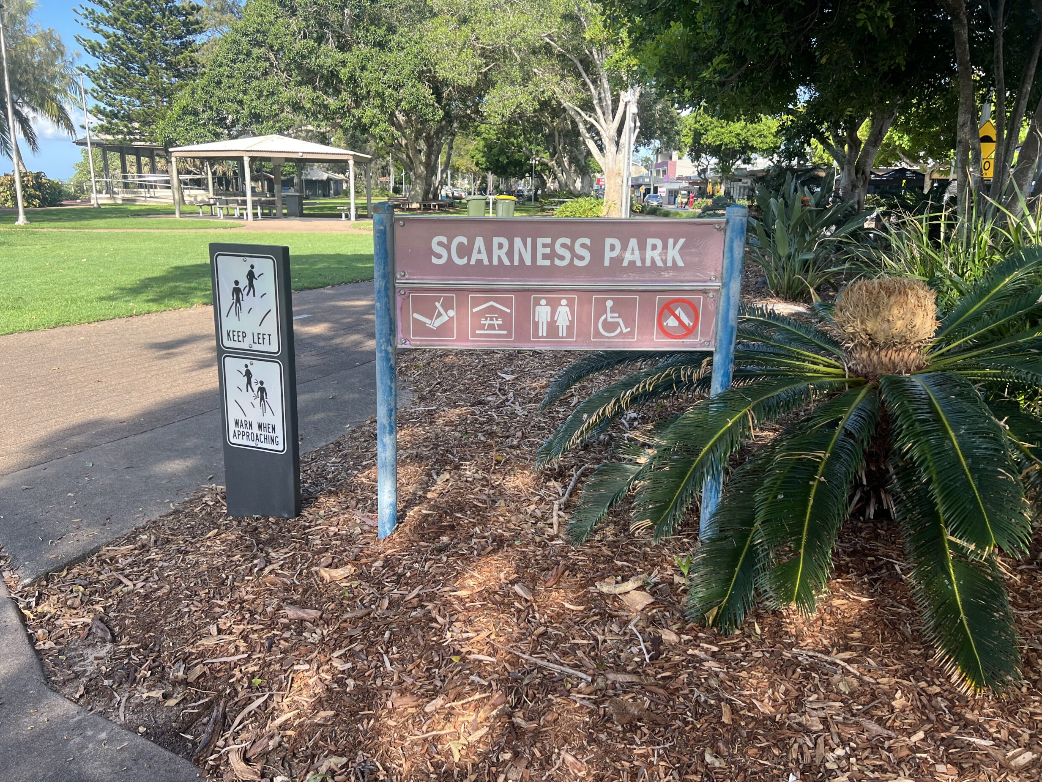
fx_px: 813
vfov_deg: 51.4
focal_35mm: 27
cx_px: 510
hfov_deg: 65.3
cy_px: 401
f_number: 1.5
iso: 50
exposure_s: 1/714
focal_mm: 5.7
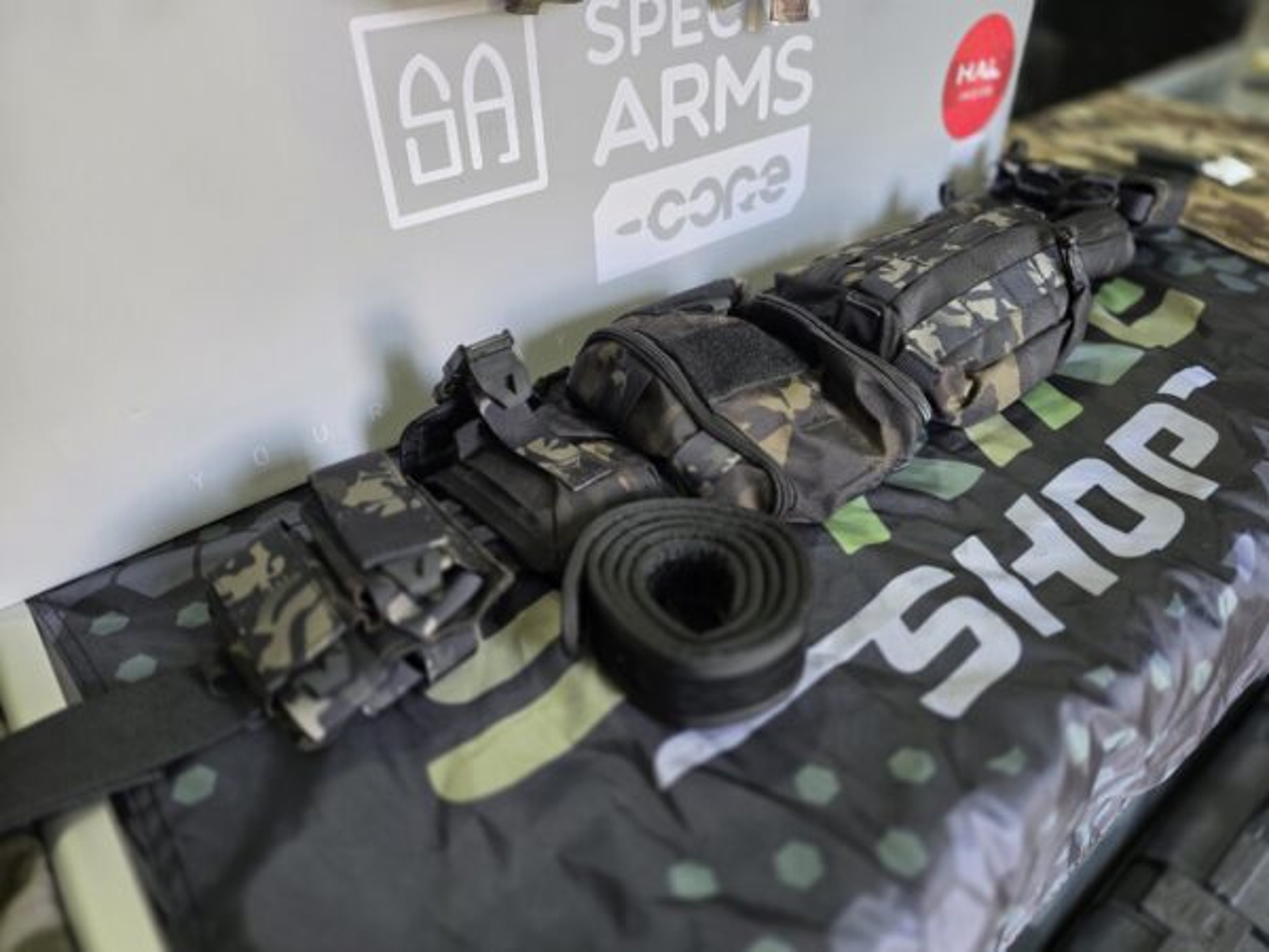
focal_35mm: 23
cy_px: 476
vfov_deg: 58.9
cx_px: 634
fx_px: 843
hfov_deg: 73.9
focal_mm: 6.3
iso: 200
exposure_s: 1/120
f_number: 1.7
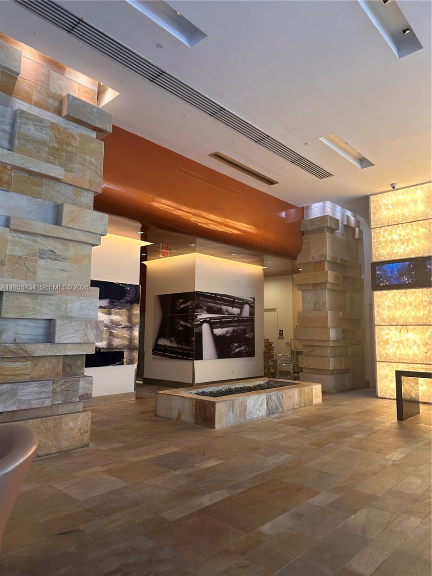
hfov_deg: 56.8
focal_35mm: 24
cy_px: 288
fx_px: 399
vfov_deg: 71.6
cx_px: 216
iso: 125
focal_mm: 6.86
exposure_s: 1/60
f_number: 1.78
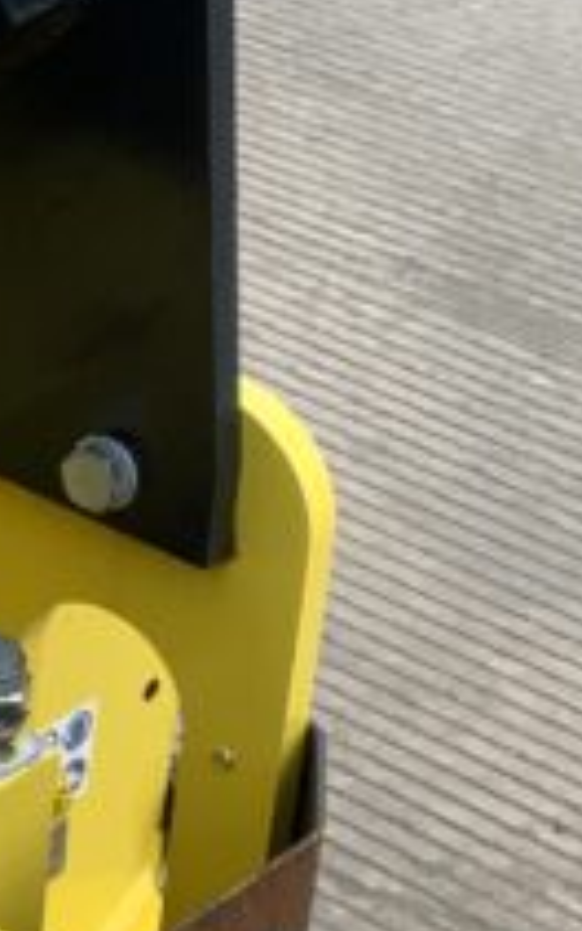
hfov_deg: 8.4
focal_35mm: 149
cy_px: 569
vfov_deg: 14.0
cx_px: -494
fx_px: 3779
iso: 16
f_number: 1.8
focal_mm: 3
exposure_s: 1/666
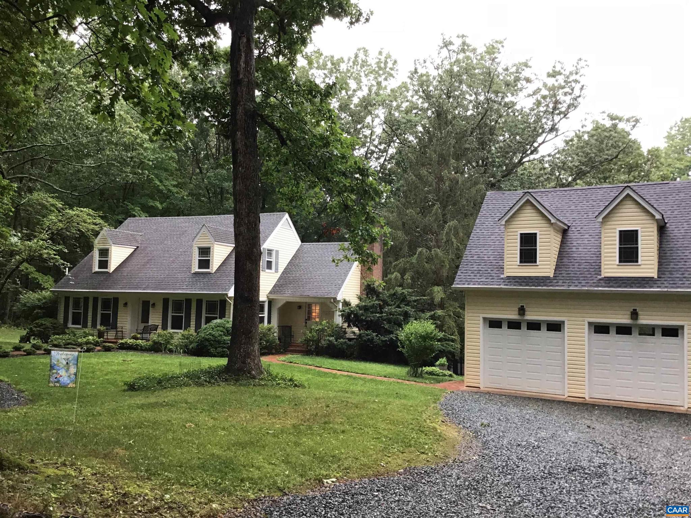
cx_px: 346
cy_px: 259
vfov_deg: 45.4
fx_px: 619
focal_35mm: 31
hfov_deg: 58.4
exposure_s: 1/30
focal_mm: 3.3
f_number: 2.4
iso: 25
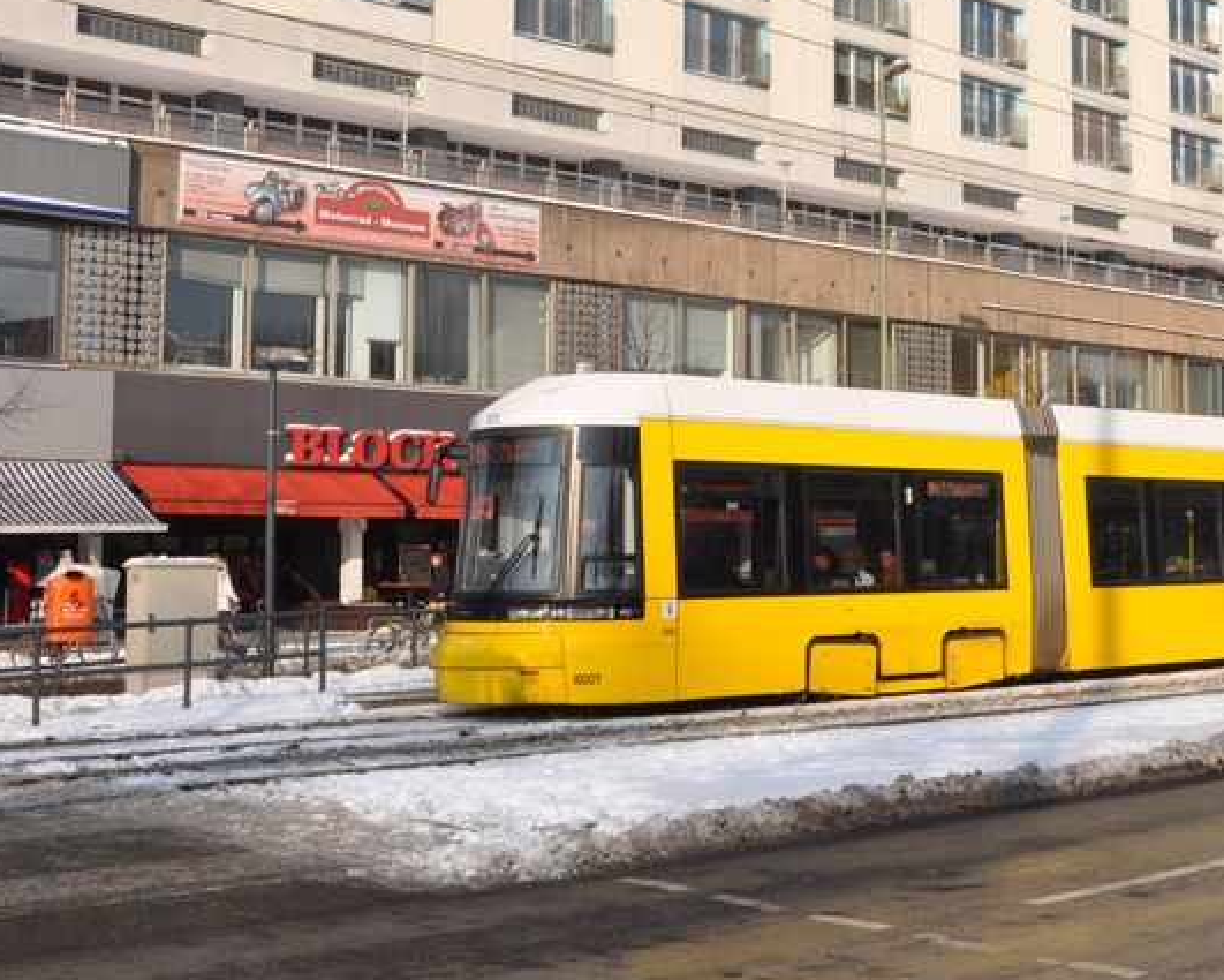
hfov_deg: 31.8
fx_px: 2062
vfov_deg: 26.6
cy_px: 344
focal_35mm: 57
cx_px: 1056
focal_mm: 21
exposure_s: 1/160
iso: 200
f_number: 13
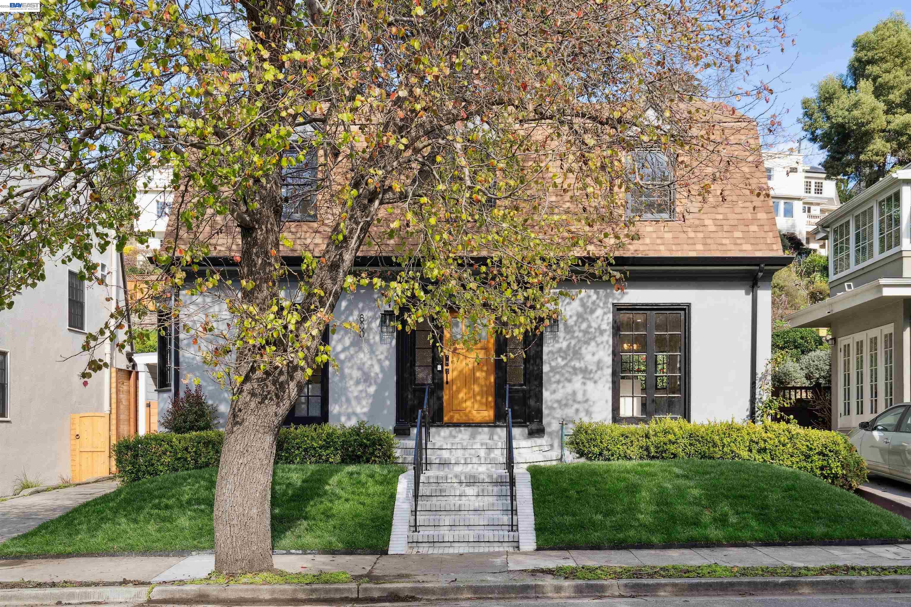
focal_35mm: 34
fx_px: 860
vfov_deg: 38.9
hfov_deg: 55.8
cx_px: 456
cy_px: 304
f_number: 8
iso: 250
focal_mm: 34
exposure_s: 1/100
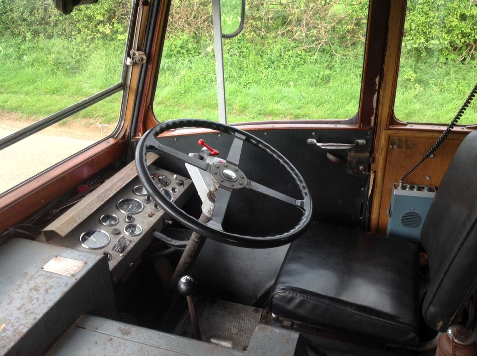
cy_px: 178
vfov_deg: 40.6
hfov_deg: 52.7
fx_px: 482
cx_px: 238
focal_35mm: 35
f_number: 2.4
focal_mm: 4.28
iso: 50
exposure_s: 1/141
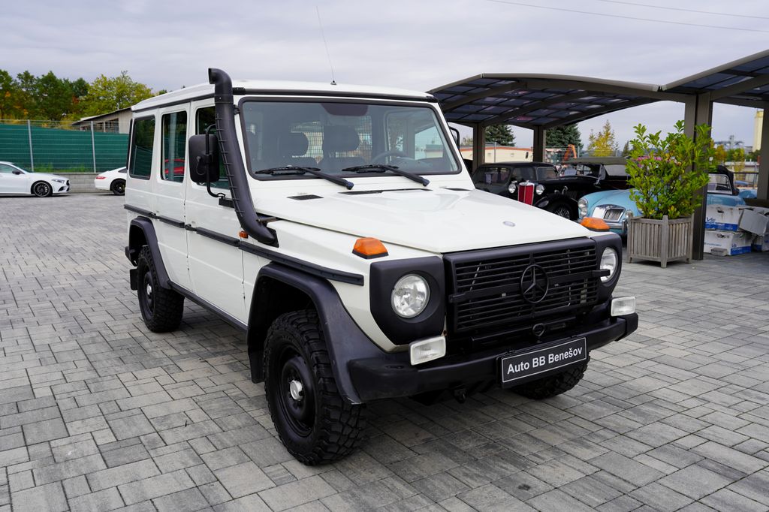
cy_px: 256
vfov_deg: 43.6
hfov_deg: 61.9
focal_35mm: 30
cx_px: 384
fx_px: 641
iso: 100
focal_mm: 30
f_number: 5.6
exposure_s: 1/80
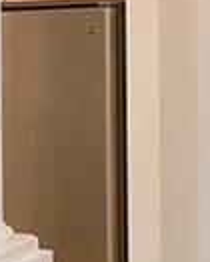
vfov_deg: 16.3
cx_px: -122
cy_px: 44
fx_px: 908
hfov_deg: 12.4
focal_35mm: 117
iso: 500
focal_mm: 16
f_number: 6.3
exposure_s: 1/60
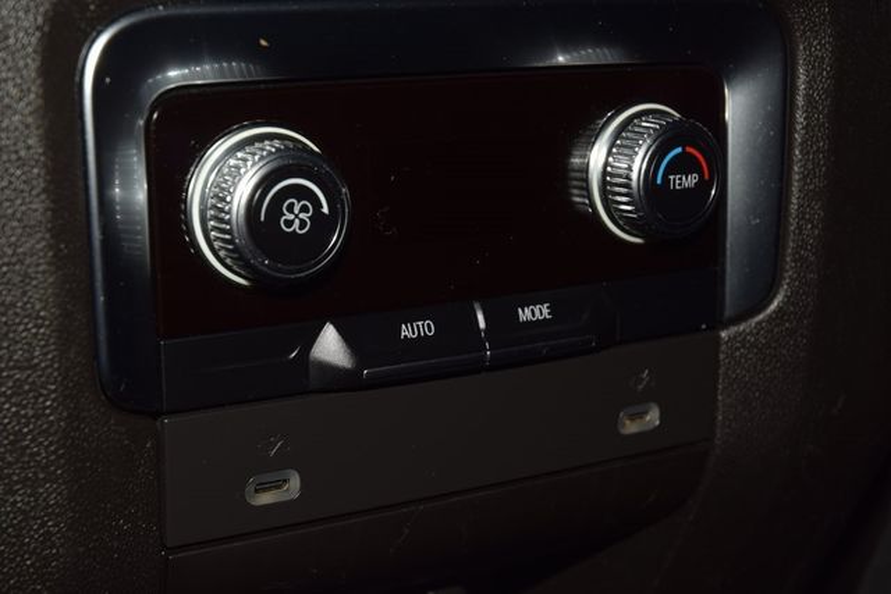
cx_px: 446
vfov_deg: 18.9
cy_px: 297
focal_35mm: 72
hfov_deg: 28.1
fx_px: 1782
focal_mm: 48
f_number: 8
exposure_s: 1/60
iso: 100
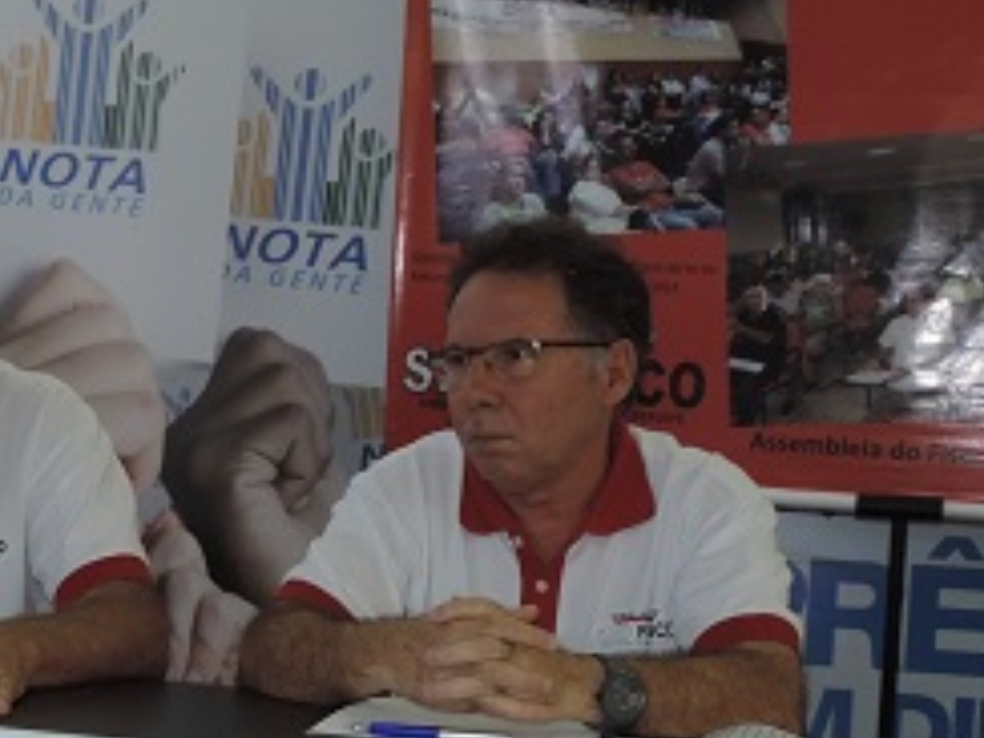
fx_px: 2132
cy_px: 522
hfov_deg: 25.5
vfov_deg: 19.5
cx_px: 198
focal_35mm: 75
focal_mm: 5.3
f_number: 3.1
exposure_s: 1/30
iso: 200
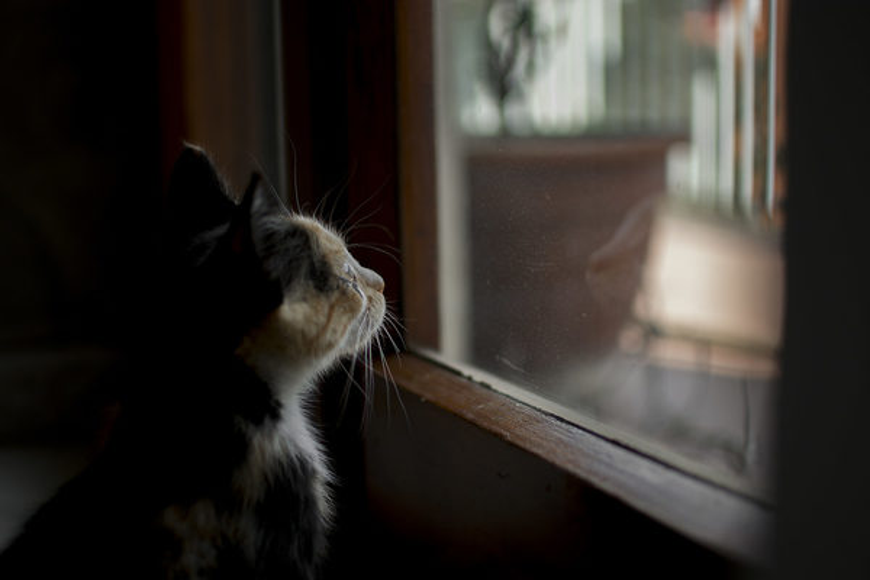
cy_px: 290
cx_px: 435
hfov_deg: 37.9
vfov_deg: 25.8
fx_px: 1269
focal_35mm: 52
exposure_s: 1/640
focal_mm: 35
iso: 160
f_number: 1.8
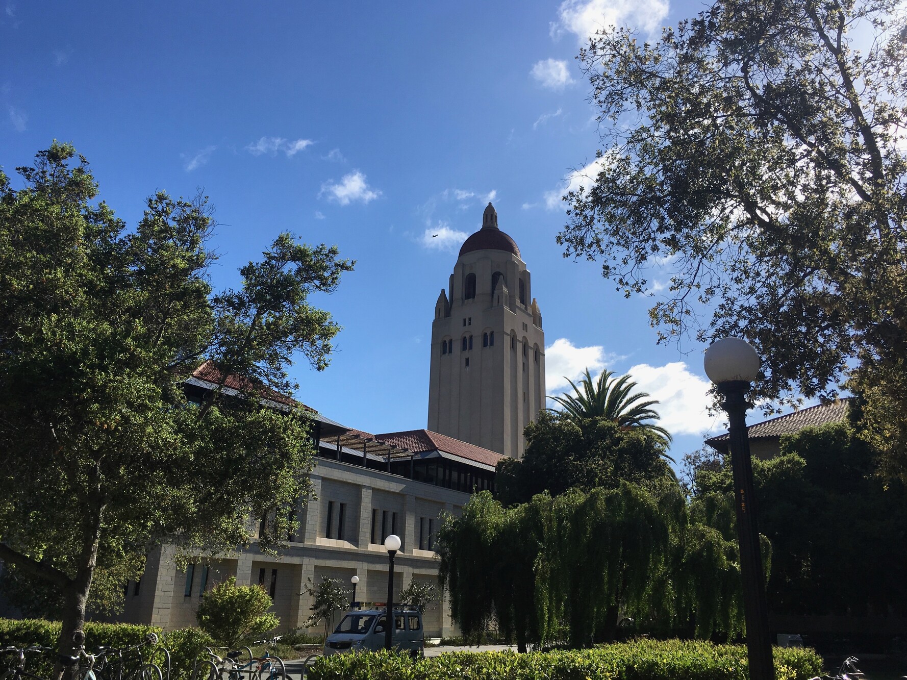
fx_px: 760
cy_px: 340
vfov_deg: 48.2
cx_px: 454
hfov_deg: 61.7
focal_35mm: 29
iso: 25
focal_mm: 4.15
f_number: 2.2
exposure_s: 1/2404
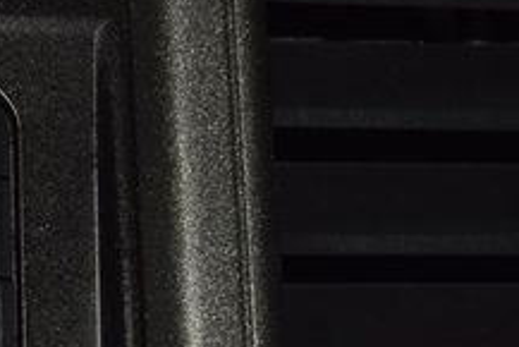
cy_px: 379
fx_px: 4458
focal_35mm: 309
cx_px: -170
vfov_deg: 4.4
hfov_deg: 6.6
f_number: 8
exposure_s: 1/125
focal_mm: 70
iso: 100
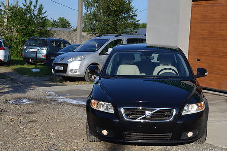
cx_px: 150
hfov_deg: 31.2
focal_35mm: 64
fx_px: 404
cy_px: 84
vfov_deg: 21.2
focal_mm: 28
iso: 100
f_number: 7.1
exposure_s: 1/200
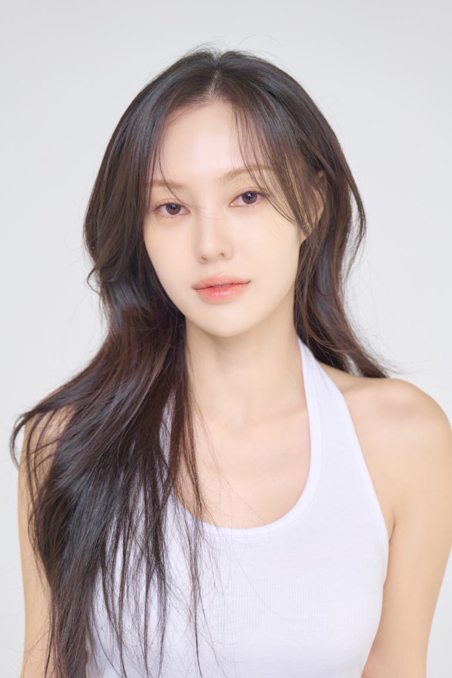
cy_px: 339
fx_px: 1601
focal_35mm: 85
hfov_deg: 16.1
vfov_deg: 23.9
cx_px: 226
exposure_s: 1/100
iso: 800
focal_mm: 85
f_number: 4
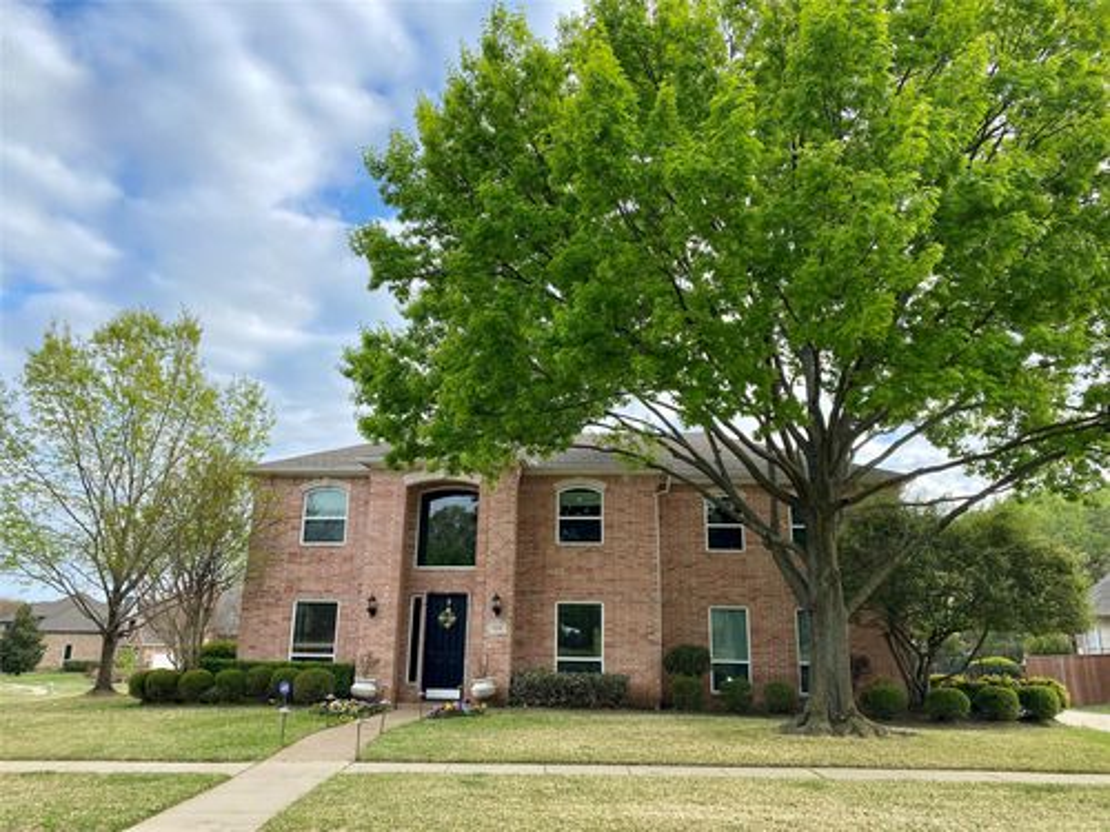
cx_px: 555
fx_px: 834
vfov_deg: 53.1
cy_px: 416
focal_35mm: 26
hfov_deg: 67.3
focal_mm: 4.25
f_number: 1.8
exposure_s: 1/912
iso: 32
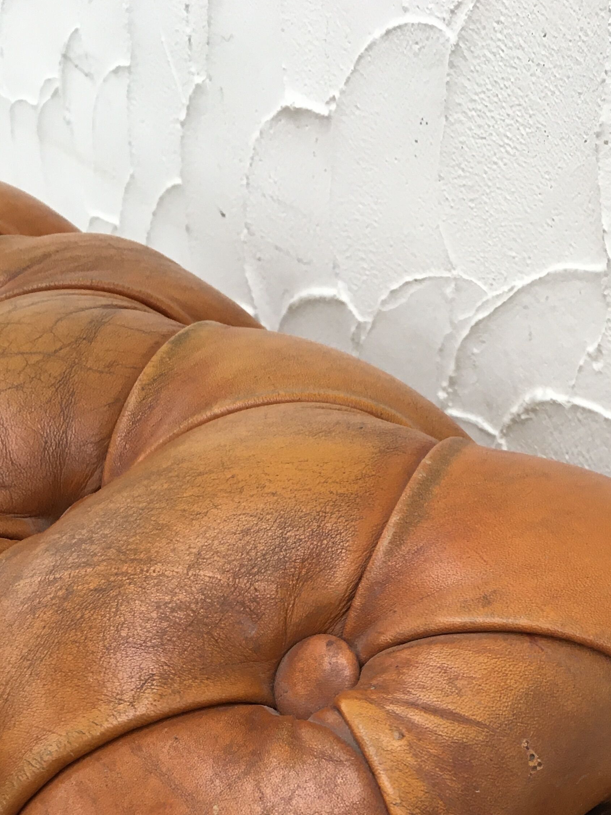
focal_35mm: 52
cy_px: 694
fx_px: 1224
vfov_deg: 35.2
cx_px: 443
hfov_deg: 27.7
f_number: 2.2
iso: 40
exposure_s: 1/33
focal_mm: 4.15
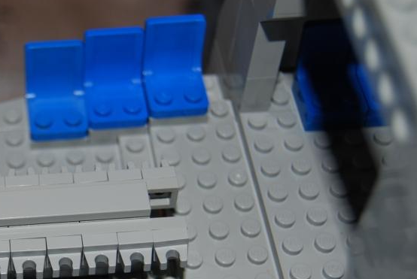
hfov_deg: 23.0
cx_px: 38
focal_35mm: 86
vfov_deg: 15.8
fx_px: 997
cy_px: 249
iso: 100
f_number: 4.5
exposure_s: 1/125
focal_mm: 31
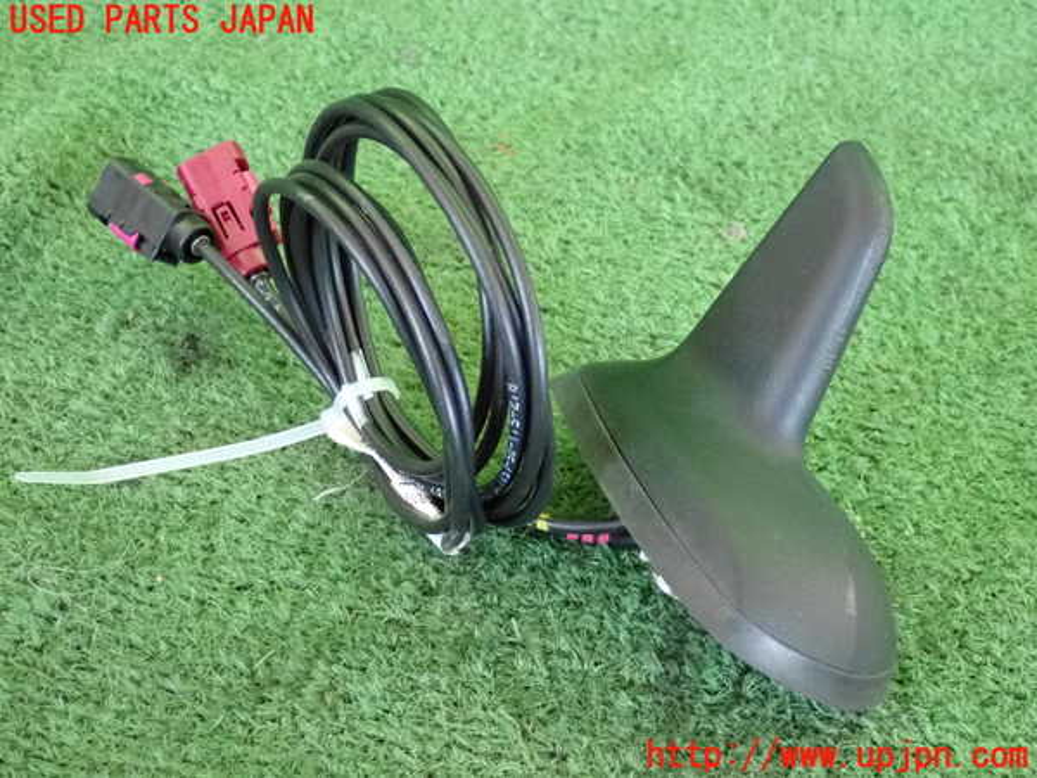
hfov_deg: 29.0
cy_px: 389
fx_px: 2007
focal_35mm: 67
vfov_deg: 21.9
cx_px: 518
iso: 1600
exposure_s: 1/125
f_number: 3.8
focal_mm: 11.88
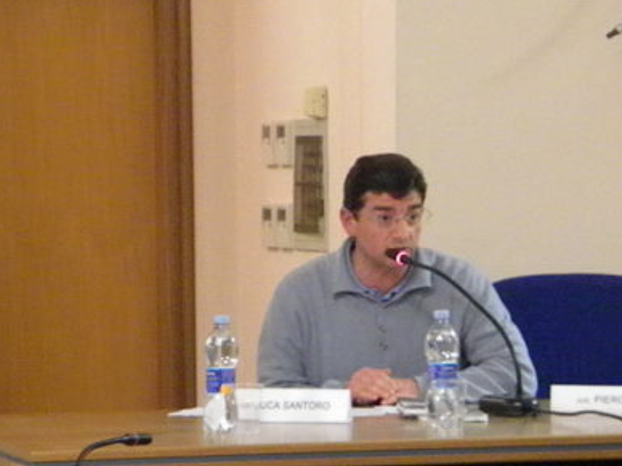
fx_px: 3773
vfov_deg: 7.1
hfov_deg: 9.4
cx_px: 367
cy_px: 271
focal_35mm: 210
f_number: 5
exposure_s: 1/17.8
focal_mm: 26.8
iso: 3200
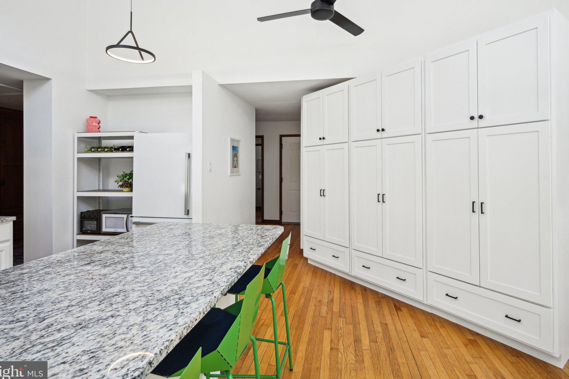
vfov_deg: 67.2
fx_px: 284
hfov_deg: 89.9
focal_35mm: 18
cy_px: 171
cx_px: 298
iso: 800
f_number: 8
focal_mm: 16
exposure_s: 1/250
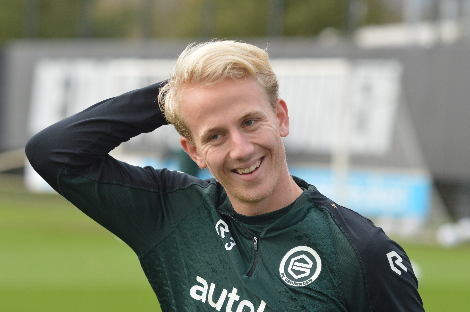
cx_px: 235
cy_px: 156
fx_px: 2641
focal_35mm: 202
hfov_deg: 10.2
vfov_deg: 6.8
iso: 400
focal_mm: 135
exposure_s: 1/1250
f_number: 5
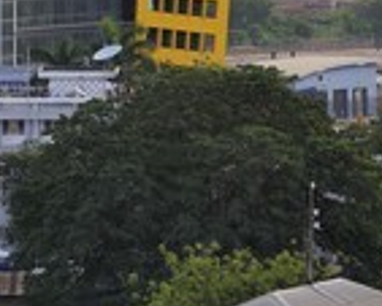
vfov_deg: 3.0
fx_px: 5849
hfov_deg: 3.7
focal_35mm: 517
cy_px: -27
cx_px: 145
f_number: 5
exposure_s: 1/250
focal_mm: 185
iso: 400
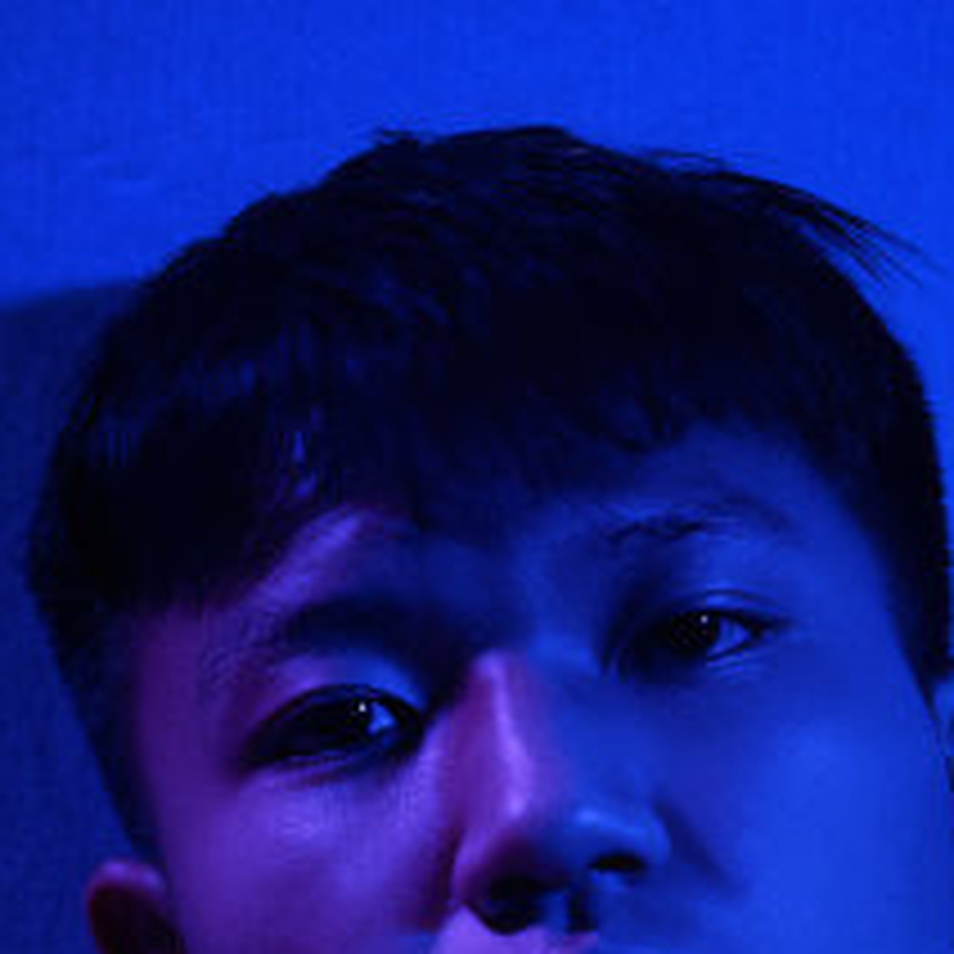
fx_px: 5363
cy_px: 1305
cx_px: 616
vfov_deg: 9.9
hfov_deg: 10.2
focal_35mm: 172
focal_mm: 70
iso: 640
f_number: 2.8
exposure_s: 1/80
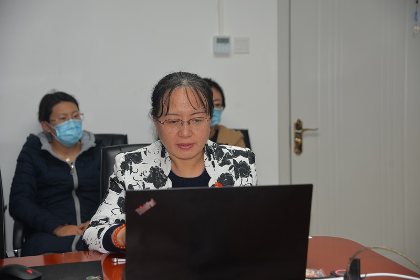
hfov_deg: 32.4
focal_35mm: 62
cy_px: 140
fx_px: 723
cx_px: 210
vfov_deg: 21.9
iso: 400
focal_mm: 62
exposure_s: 1/60
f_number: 4
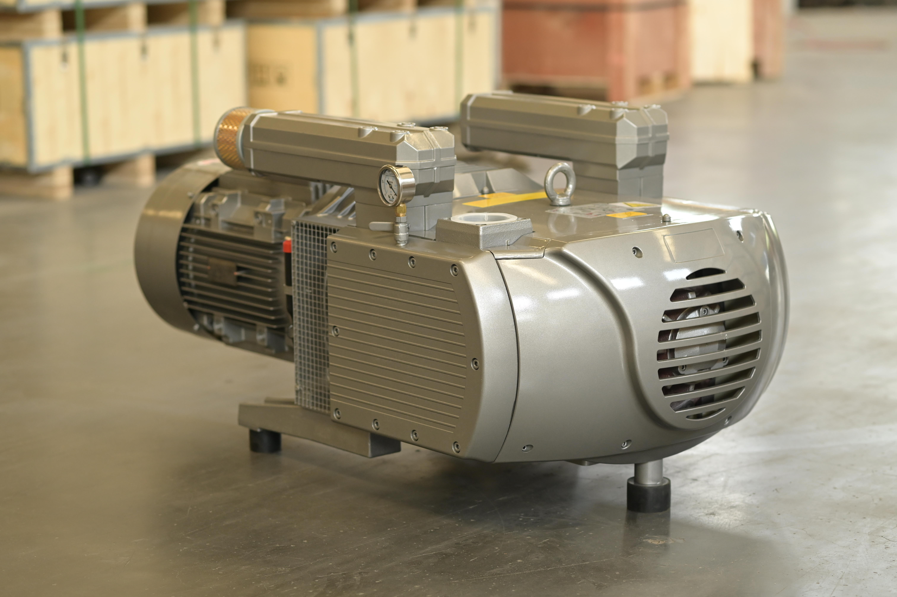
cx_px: 448
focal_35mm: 85
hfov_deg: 23.9
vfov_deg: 16.1
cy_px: 298
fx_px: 2116
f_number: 3.5
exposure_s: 1/200
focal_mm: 85
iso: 1250
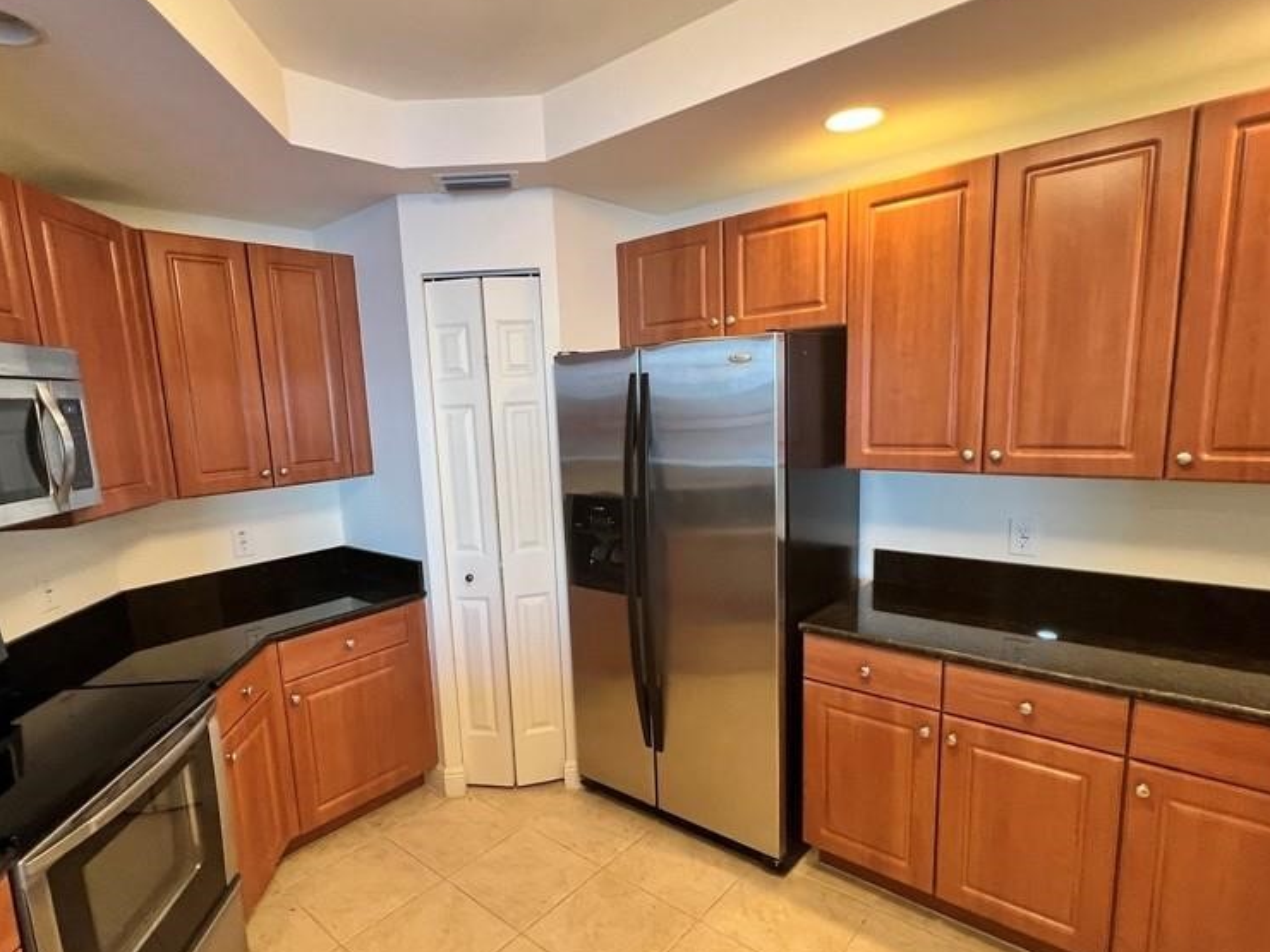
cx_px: 573
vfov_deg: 71.4
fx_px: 660
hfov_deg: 87.5
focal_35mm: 18
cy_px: 523
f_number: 1.8
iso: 320
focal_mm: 1.57
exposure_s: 1/60
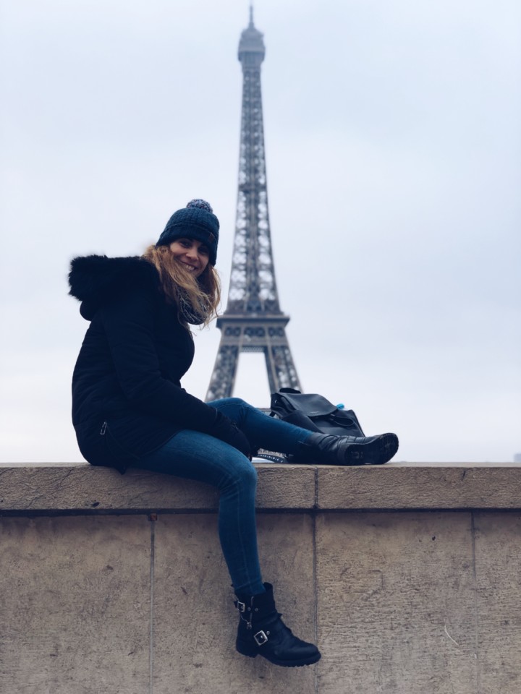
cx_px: 260
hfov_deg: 28.0
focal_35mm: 52
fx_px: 1044
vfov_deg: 36.8
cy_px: 347
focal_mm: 6
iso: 20
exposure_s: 1/120
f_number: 2.4
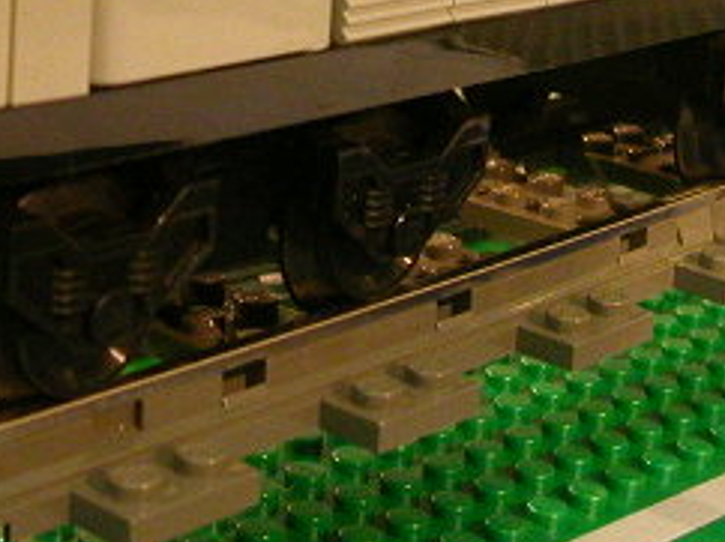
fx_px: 2050
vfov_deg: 14.7
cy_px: -60
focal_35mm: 98
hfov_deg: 20.0
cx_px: 413
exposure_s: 1/24.4
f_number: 2.7
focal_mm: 5.6
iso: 400
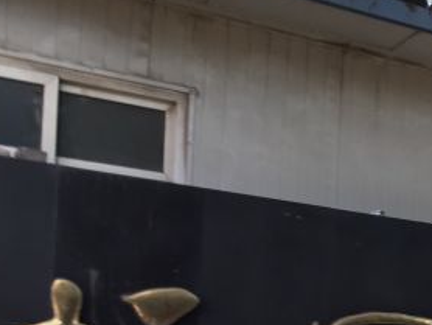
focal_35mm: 73
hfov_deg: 24.1
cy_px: 365
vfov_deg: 19.3
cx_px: 527
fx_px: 912
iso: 32
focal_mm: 4.15
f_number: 2.2
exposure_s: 1/105
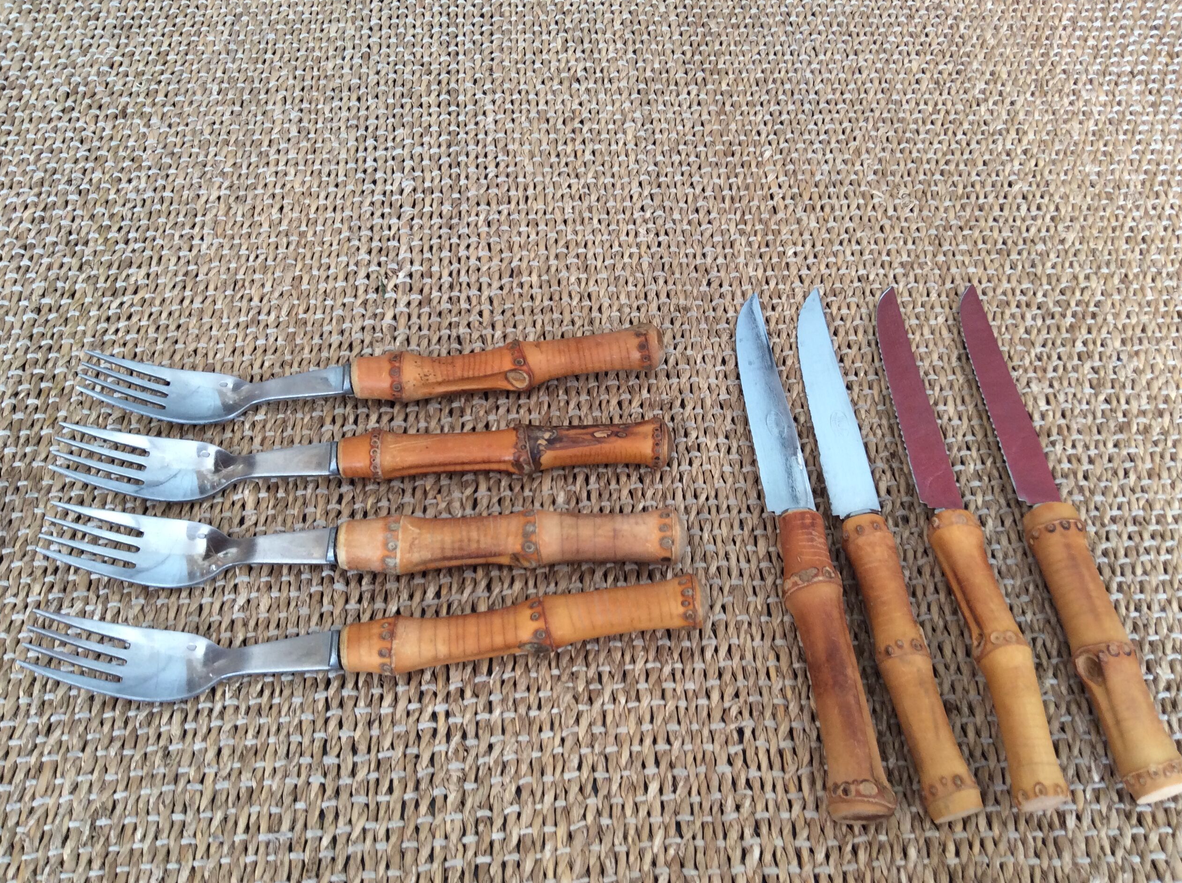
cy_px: 436
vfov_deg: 42.8
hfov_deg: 55.4
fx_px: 1125
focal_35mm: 33
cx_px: 601
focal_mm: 3.3
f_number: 2.4
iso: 40
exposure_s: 1/33
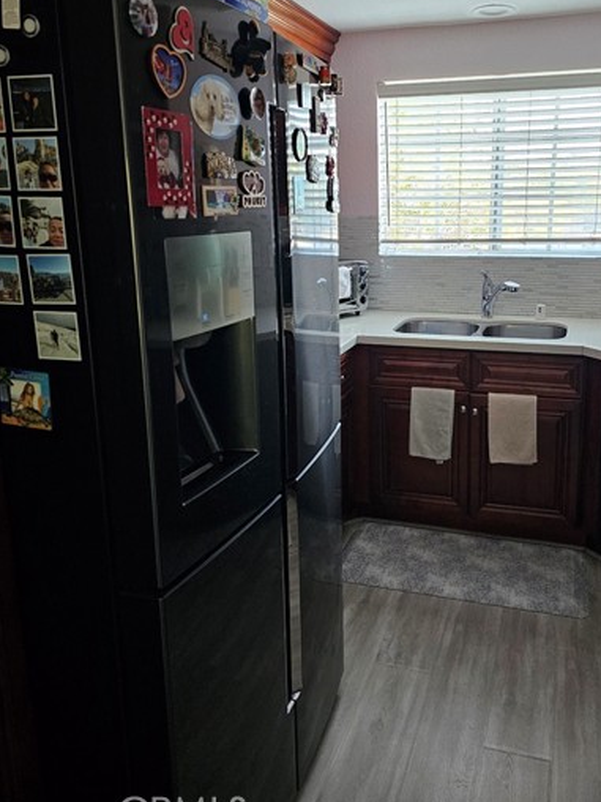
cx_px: 366
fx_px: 671
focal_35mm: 29
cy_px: 328
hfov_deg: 47.9
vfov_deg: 61.2
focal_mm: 6.3
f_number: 1.7
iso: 640
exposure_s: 1/120
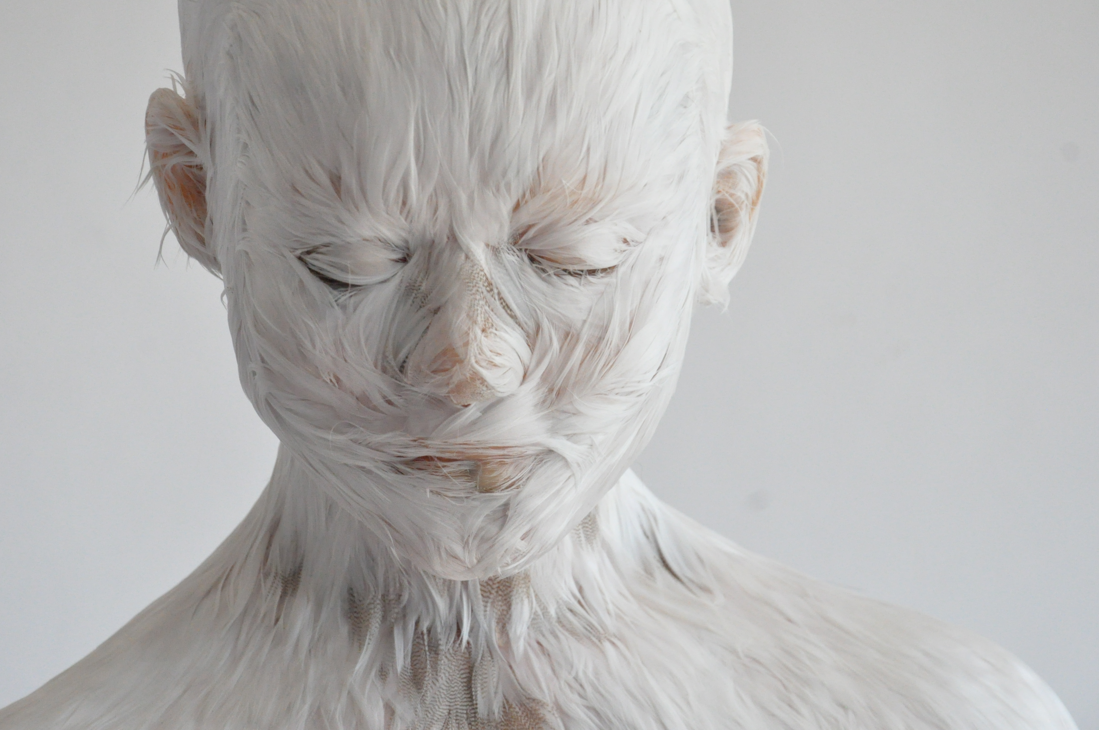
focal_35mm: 177
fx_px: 5384
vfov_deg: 7.8
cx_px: 519
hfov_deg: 11.7
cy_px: 330
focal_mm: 105
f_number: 9
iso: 3200
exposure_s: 1/500
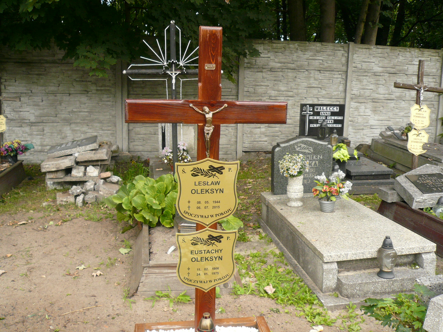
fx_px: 410
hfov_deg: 56.8
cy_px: 166
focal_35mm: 32
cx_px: 222
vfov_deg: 44.2
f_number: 2.8
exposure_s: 1/125
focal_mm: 4.6
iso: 100
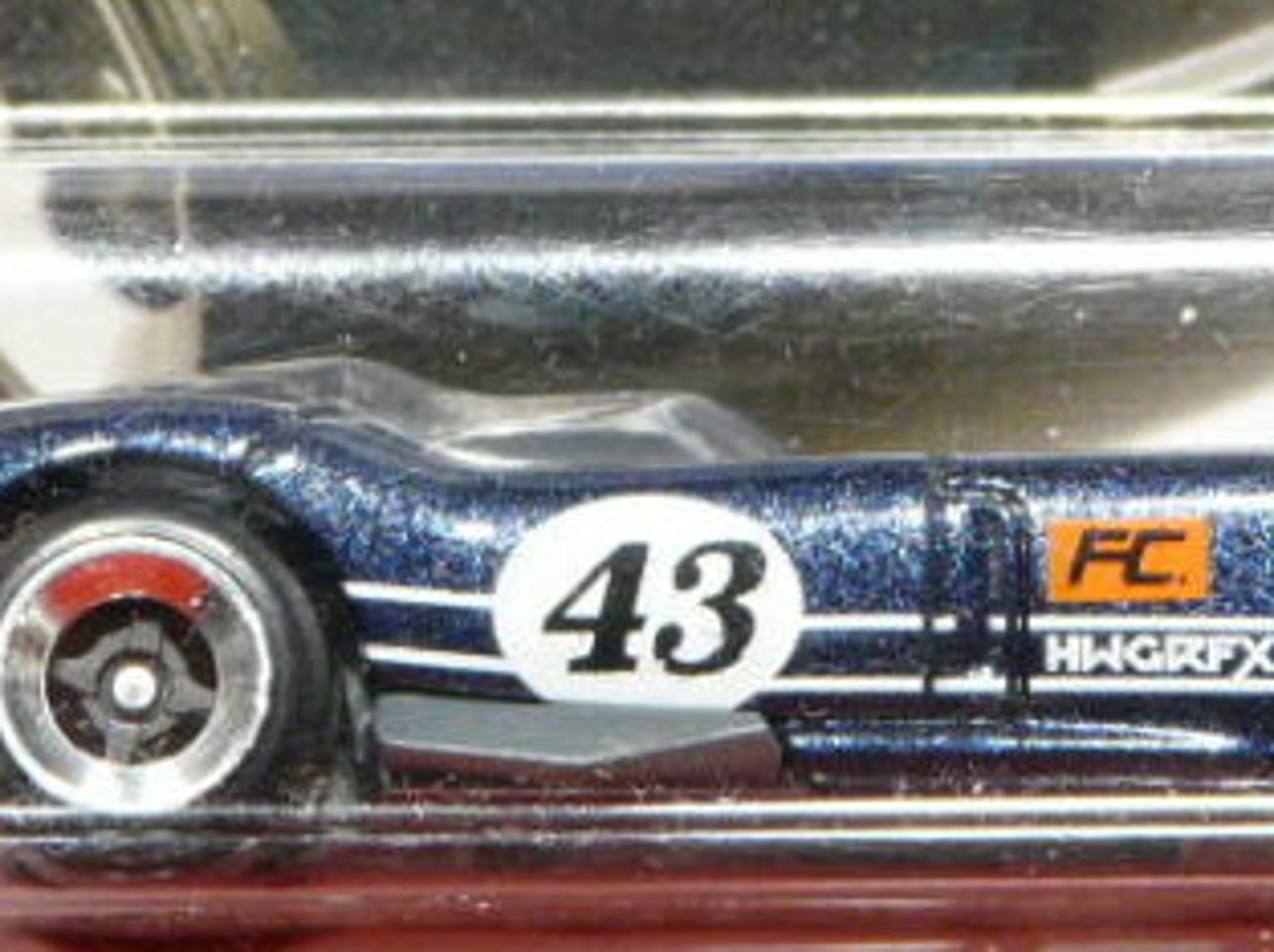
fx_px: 11359
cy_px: 175
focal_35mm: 309
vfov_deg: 4.8
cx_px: 777
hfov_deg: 6.4
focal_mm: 16.6
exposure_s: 1/30
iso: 200
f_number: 3.6
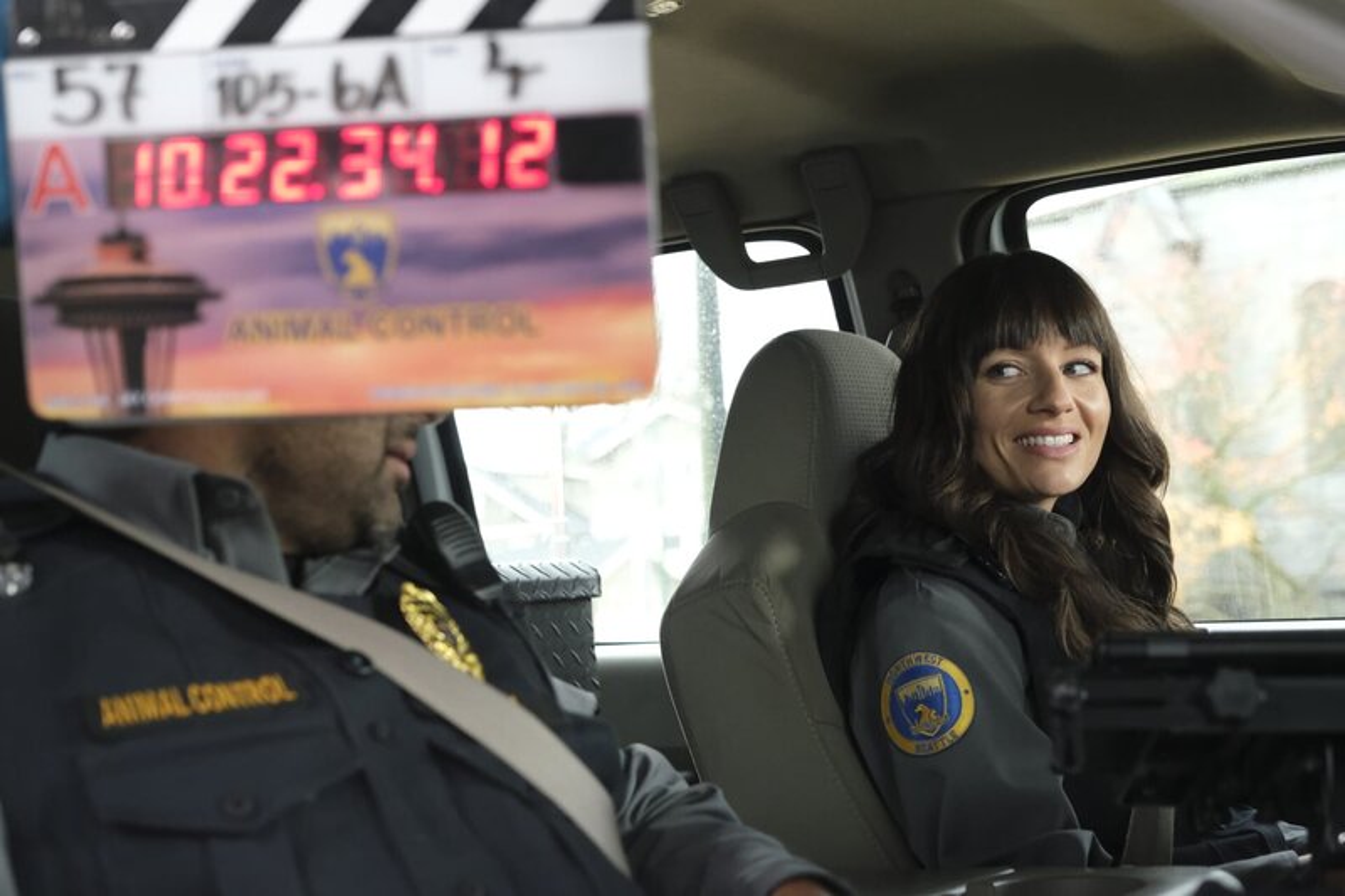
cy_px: 448
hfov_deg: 37.5
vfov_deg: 25.5
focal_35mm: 53
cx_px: 672
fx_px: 1980
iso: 4000
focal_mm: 35.3
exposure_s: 1/320
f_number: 3.2
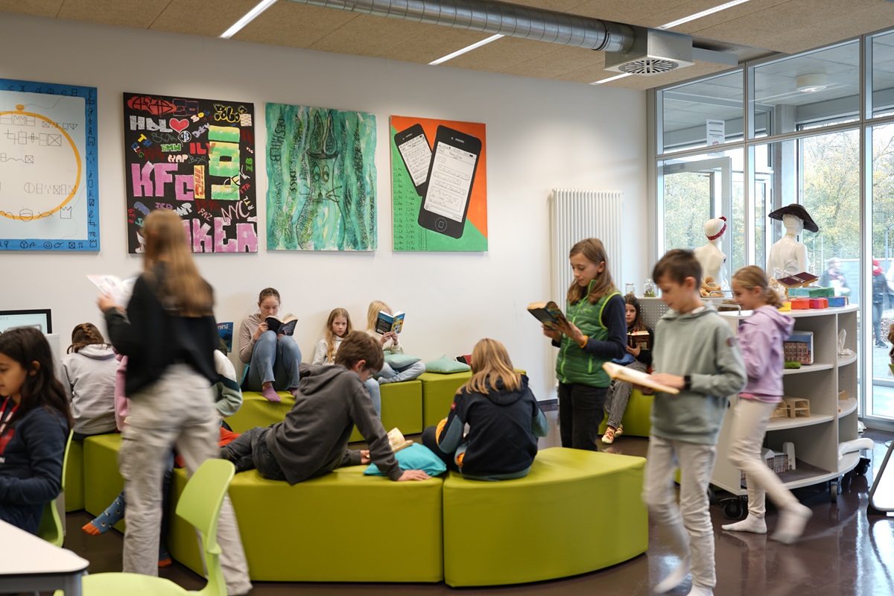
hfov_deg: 54.4
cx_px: 447
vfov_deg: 37.9
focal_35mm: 35
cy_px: 298
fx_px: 869
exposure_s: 1/13
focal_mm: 35
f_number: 3.5
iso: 80
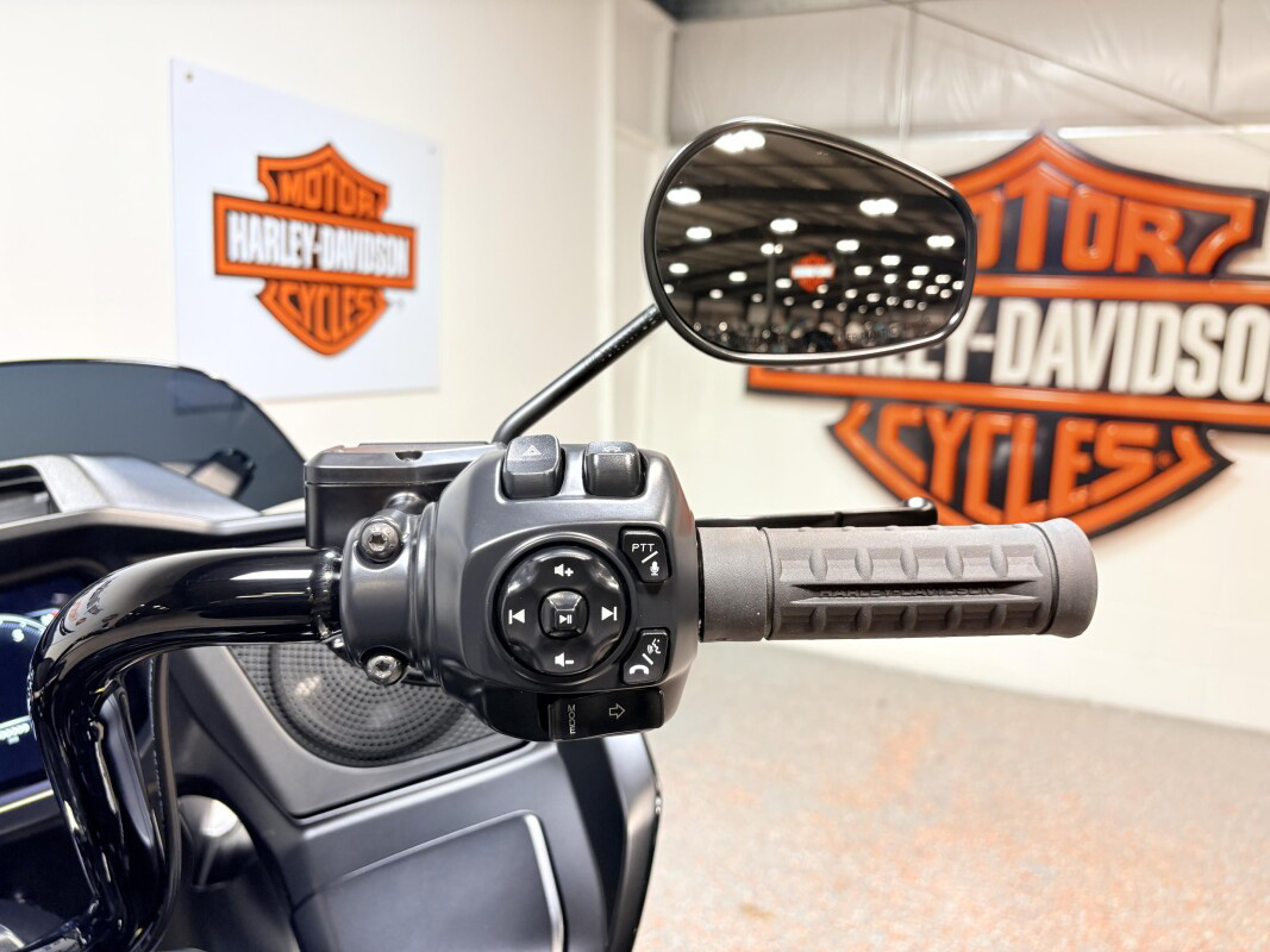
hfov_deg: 67.3
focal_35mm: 26
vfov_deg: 53.1
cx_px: 635
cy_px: 476
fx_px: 954
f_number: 1.6
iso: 80
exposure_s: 1/120
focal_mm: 5.96
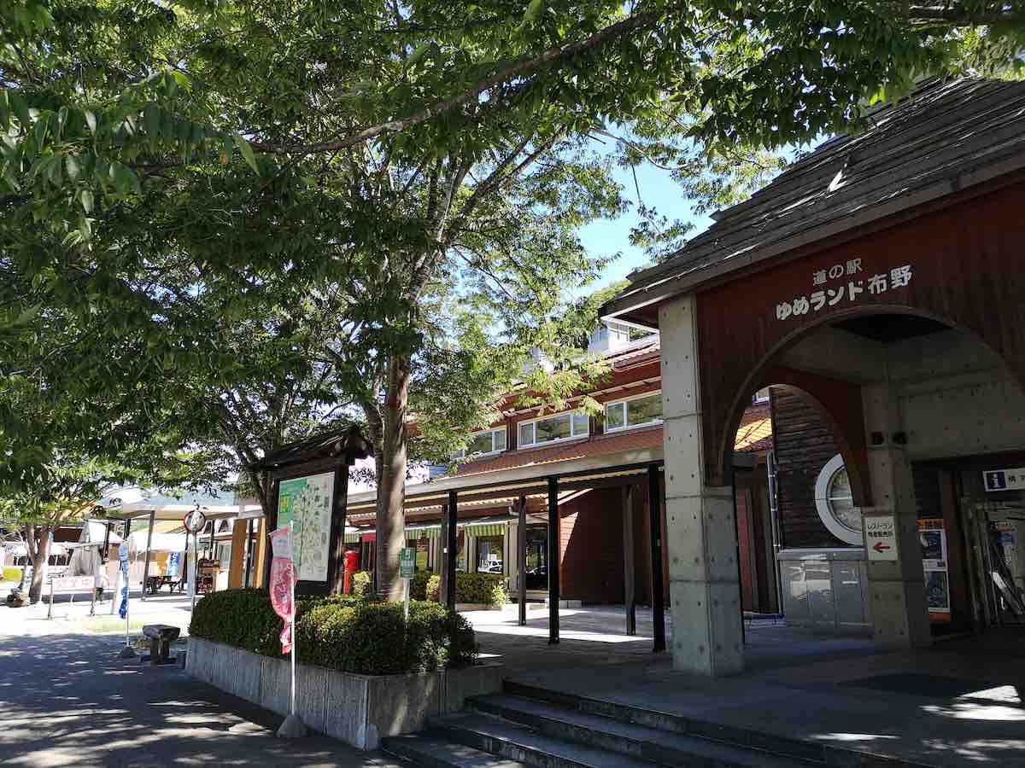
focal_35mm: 27
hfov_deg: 65.3
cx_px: 512
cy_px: 384
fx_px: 799
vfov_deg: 51.4
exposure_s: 1/350
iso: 50
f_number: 1.8
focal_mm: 3.95
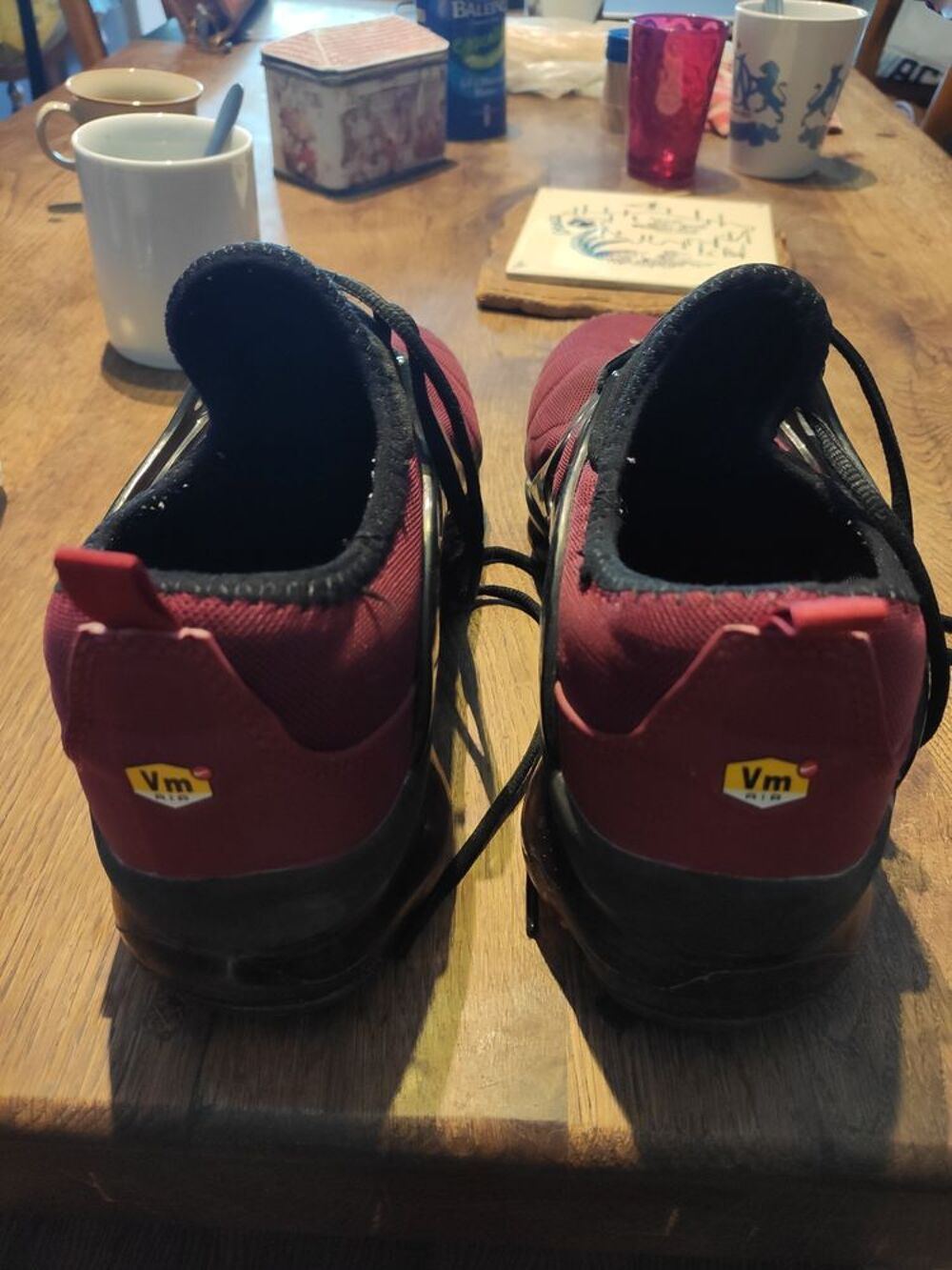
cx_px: 476
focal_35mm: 25
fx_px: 917
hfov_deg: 54.9
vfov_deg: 69.4
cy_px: 635
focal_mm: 4.74
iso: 801
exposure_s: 1/20
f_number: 1.79
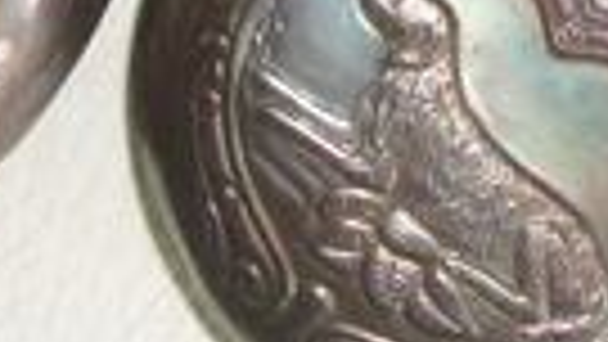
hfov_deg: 15.0
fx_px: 2306
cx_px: 437
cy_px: -396
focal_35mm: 143
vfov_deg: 8.0
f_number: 2.8
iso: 80
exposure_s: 1/40
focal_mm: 6.2
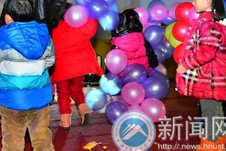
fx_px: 395
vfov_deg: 21.3
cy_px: 25
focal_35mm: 63
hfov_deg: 31.0
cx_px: 40
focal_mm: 24
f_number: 4.5
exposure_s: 1/30
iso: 1600
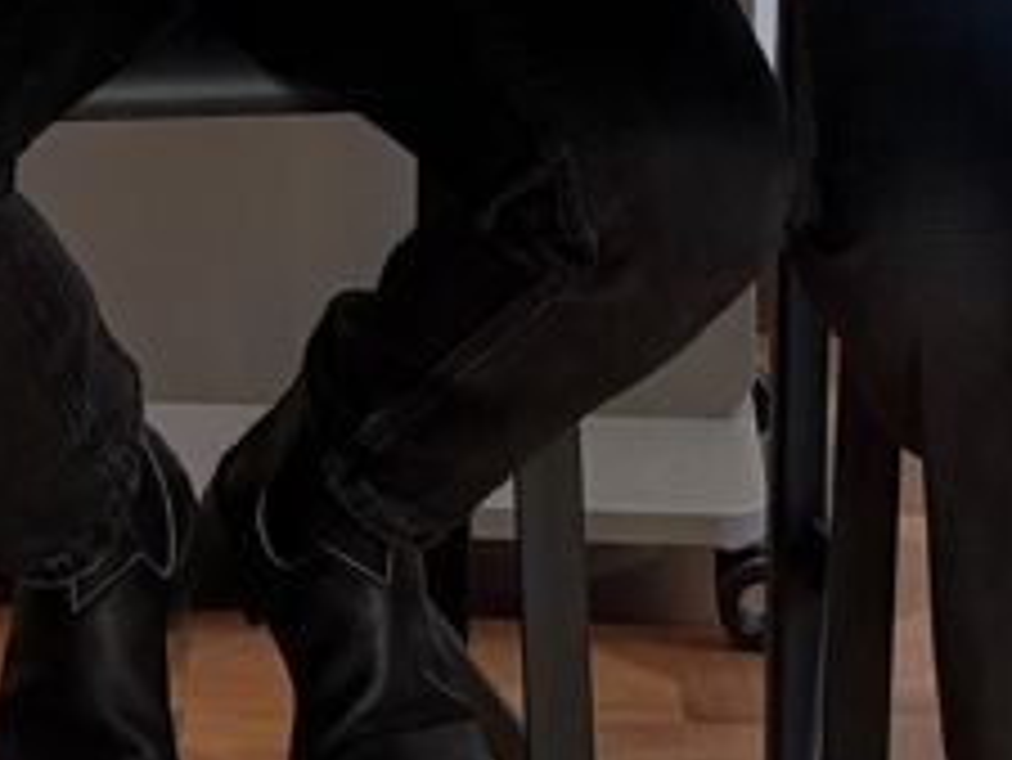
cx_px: 22
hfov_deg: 10.6
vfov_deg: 7.0
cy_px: -1677
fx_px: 5411
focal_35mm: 185
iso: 80
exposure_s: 1/100
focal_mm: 5.96
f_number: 1.6
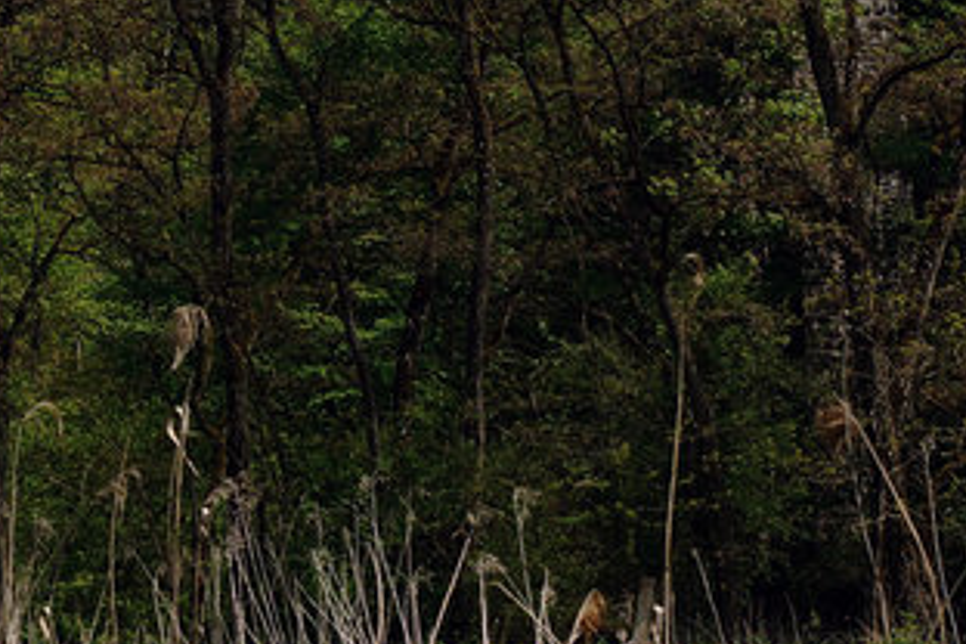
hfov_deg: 13.3
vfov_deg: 9.0
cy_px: -127
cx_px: -220
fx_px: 4025
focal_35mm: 150
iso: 200
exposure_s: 1/1000
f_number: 5.6
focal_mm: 26
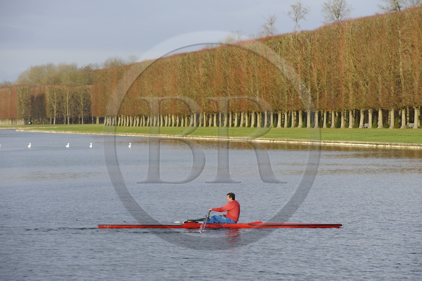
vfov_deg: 7.6
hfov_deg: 11.4
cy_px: 140
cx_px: 211
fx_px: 2108
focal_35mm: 180
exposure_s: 1/320
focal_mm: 180
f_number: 7.1
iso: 200
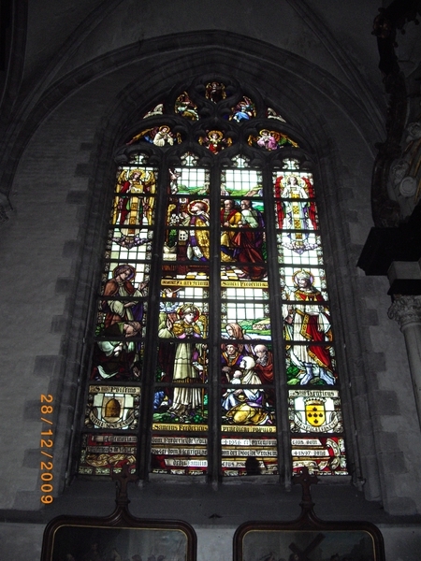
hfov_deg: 37.7
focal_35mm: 38
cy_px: 280
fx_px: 616
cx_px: 210
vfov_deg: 49.0
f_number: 2.8
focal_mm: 7.9
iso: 400
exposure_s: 1/40
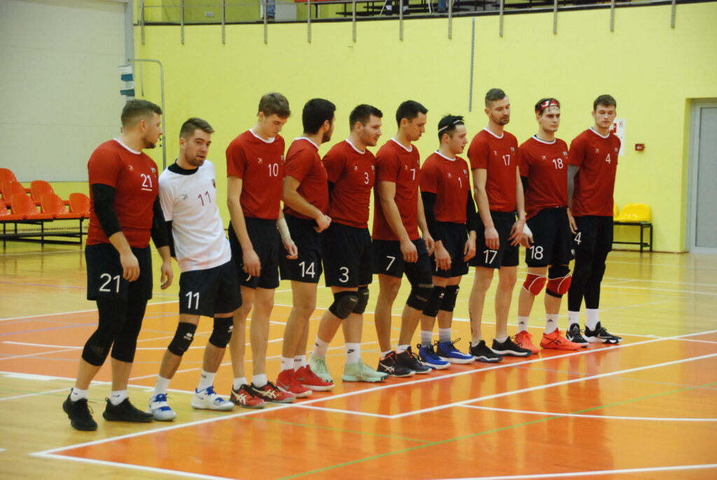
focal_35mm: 93
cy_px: 240
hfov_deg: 21.9
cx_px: 358
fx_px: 1854
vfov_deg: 14.7
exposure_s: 1/80
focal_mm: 62
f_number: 5.3
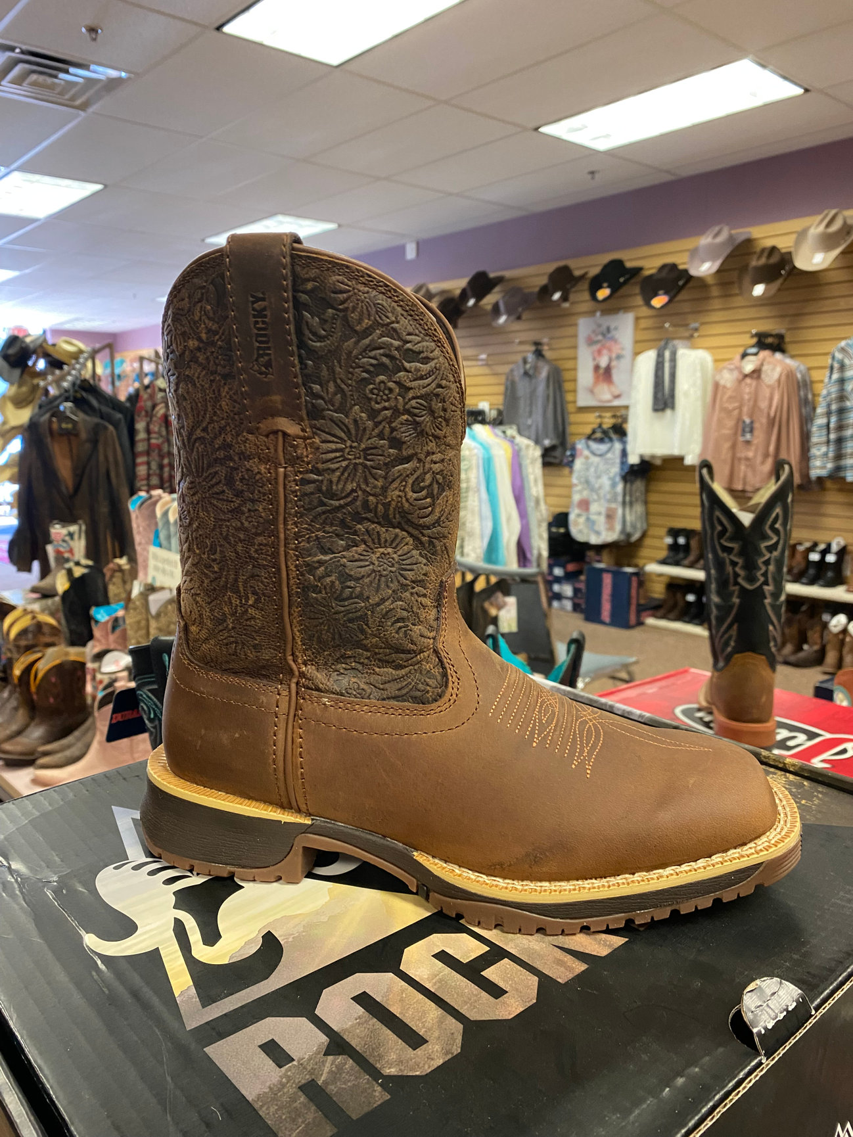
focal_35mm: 26
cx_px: 426
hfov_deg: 53.1
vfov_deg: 67.3
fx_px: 854
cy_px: 568
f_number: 1.8
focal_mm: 4.25
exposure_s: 1/60
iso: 250
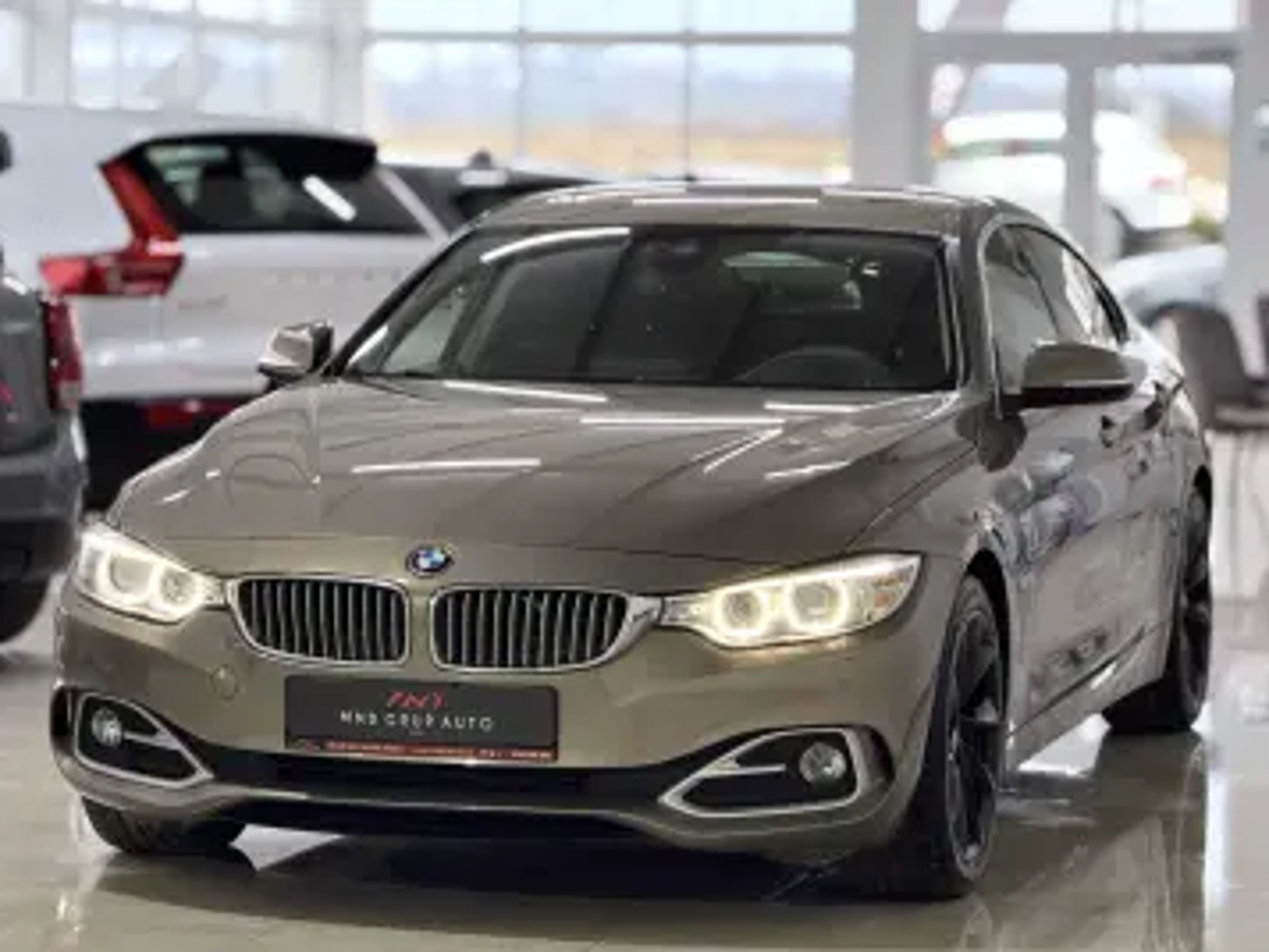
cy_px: 476
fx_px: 4437
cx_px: 633
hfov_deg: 16.3
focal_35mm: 121
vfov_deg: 12.3
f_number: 2.8
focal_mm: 15.66
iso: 500
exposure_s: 1/50
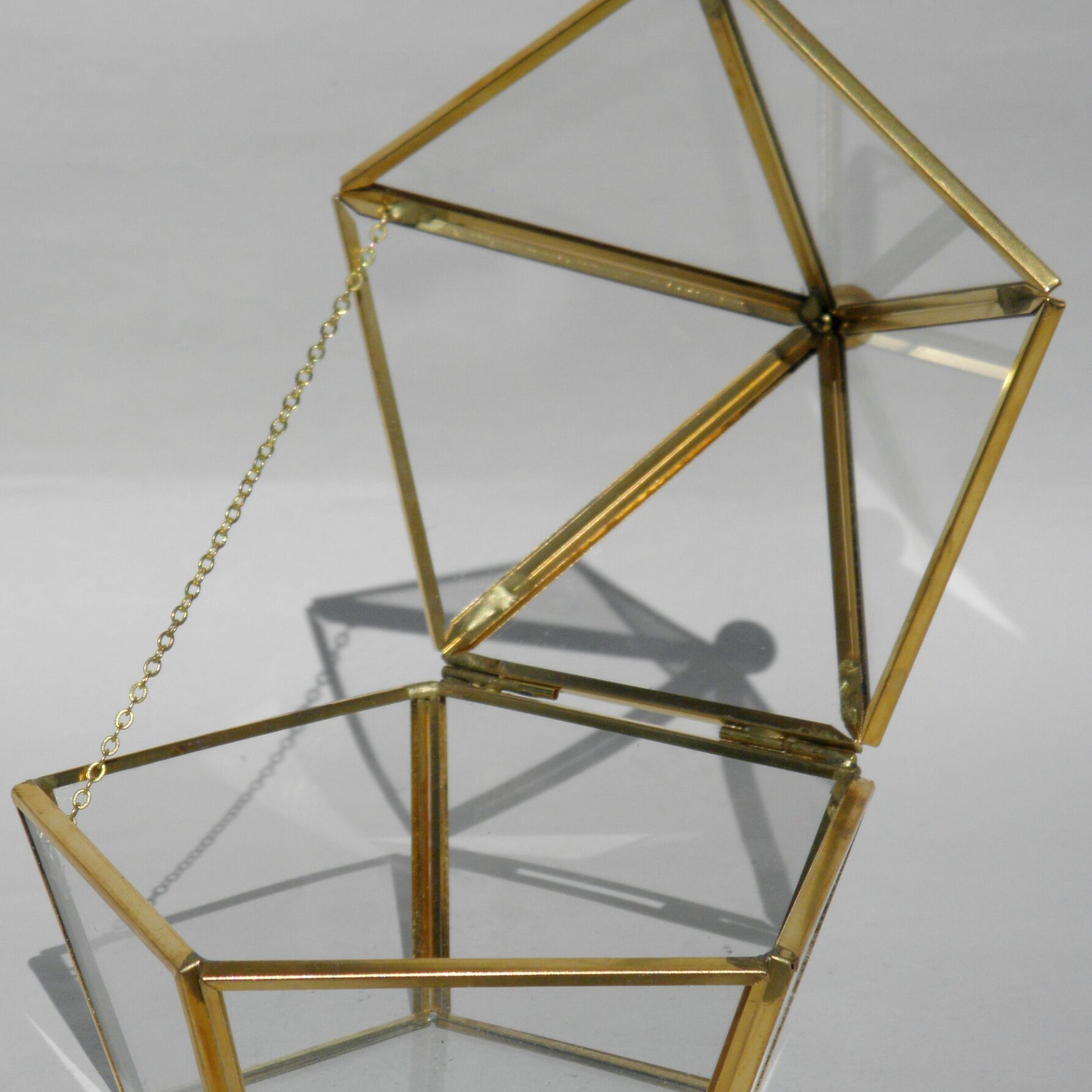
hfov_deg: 17.1
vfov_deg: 17.1
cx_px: 540
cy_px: 550
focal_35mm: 102
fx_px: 3640
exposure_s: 1/1000
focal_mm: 14.3
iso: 100
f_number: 8.8
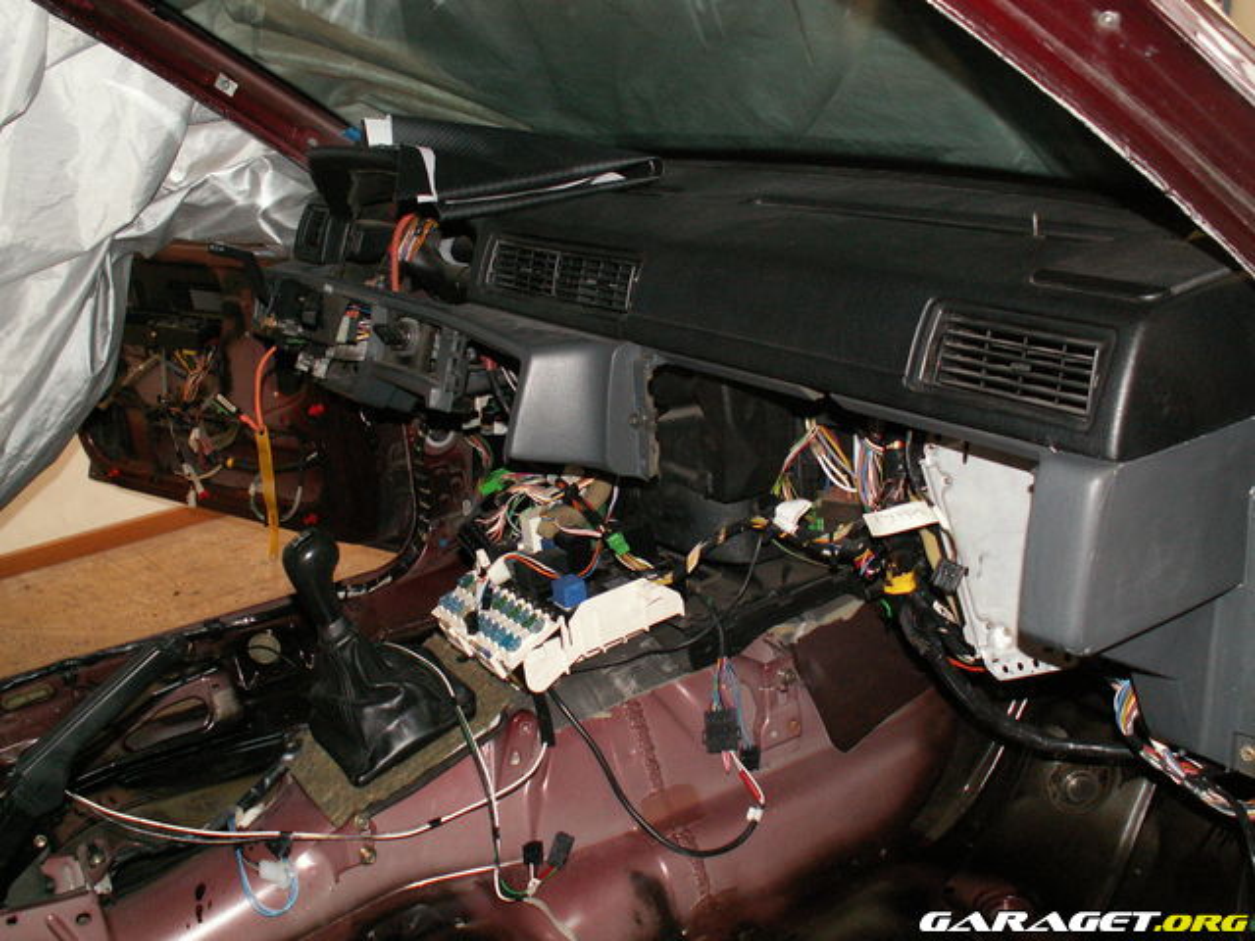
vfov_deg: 40.7
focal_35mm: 35
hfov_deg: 52.6
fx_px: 1269
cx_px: 628
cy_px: 470
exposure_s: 1/40
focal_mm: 5.86
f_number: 2.8
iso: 160
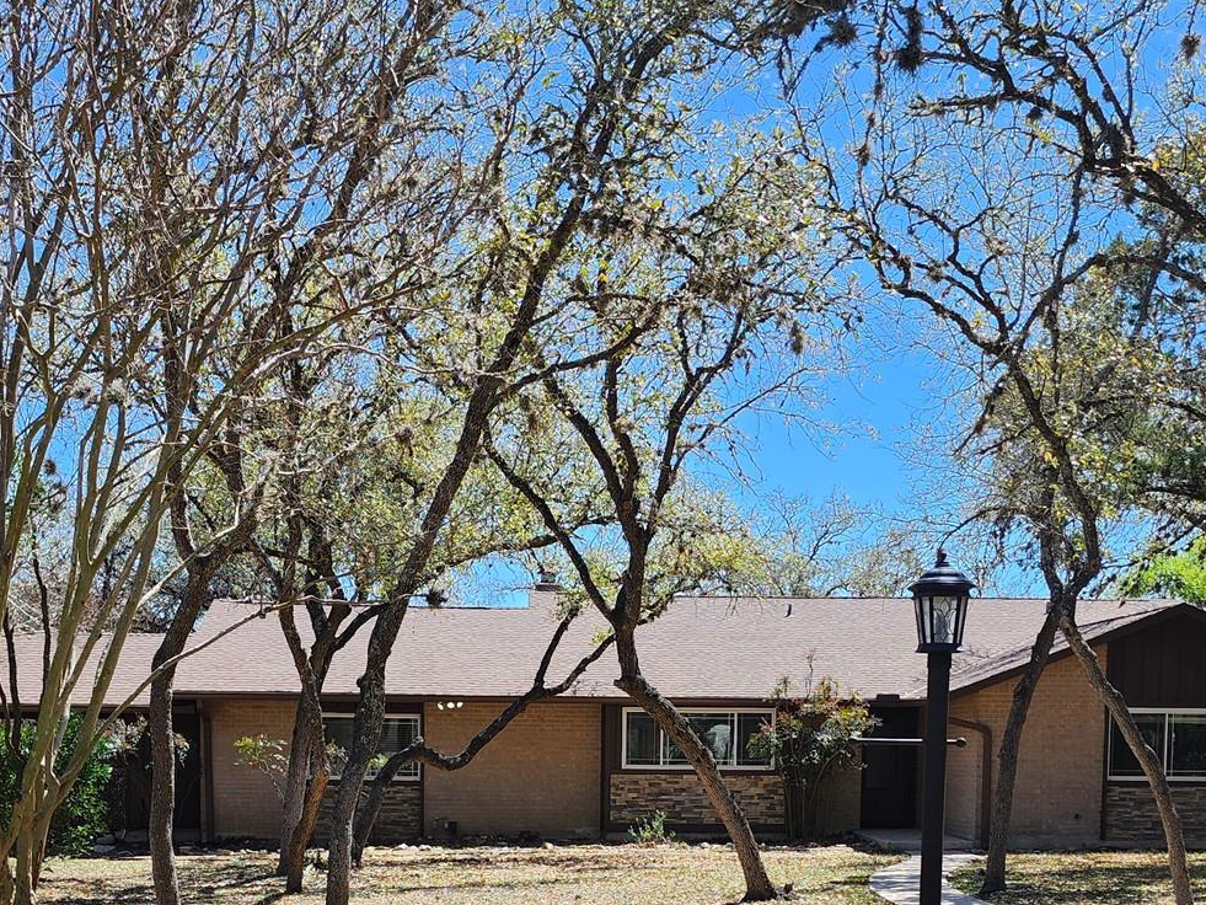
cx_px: 597
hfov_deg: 39.7
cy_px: 820
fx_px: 1672
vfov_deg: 29.0
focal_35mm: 48
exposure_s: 1/505
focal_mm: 6.4
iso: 12
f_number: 1.8
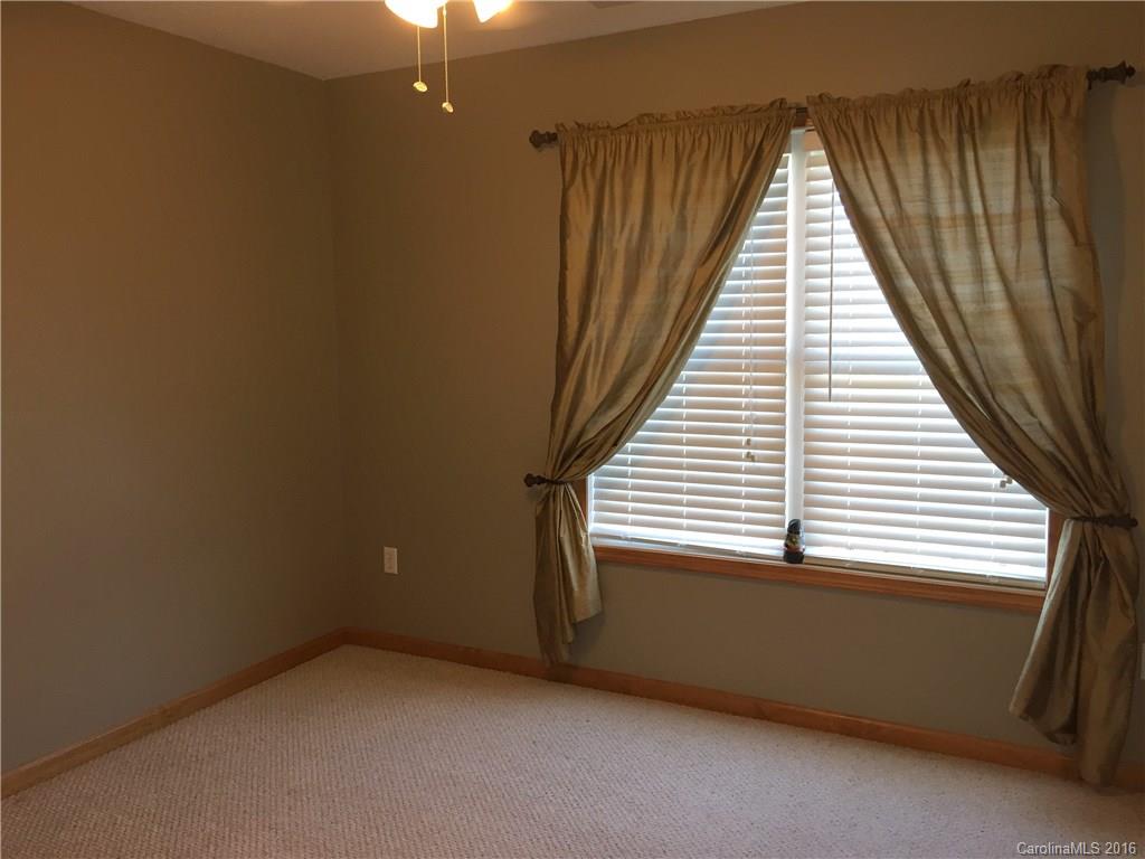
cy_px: 430
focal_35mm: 29
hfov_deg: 61.7
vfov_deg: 48.2
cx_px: 572
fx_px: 959
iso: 80
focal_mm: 4.15
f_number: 2.2
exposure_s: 1/30
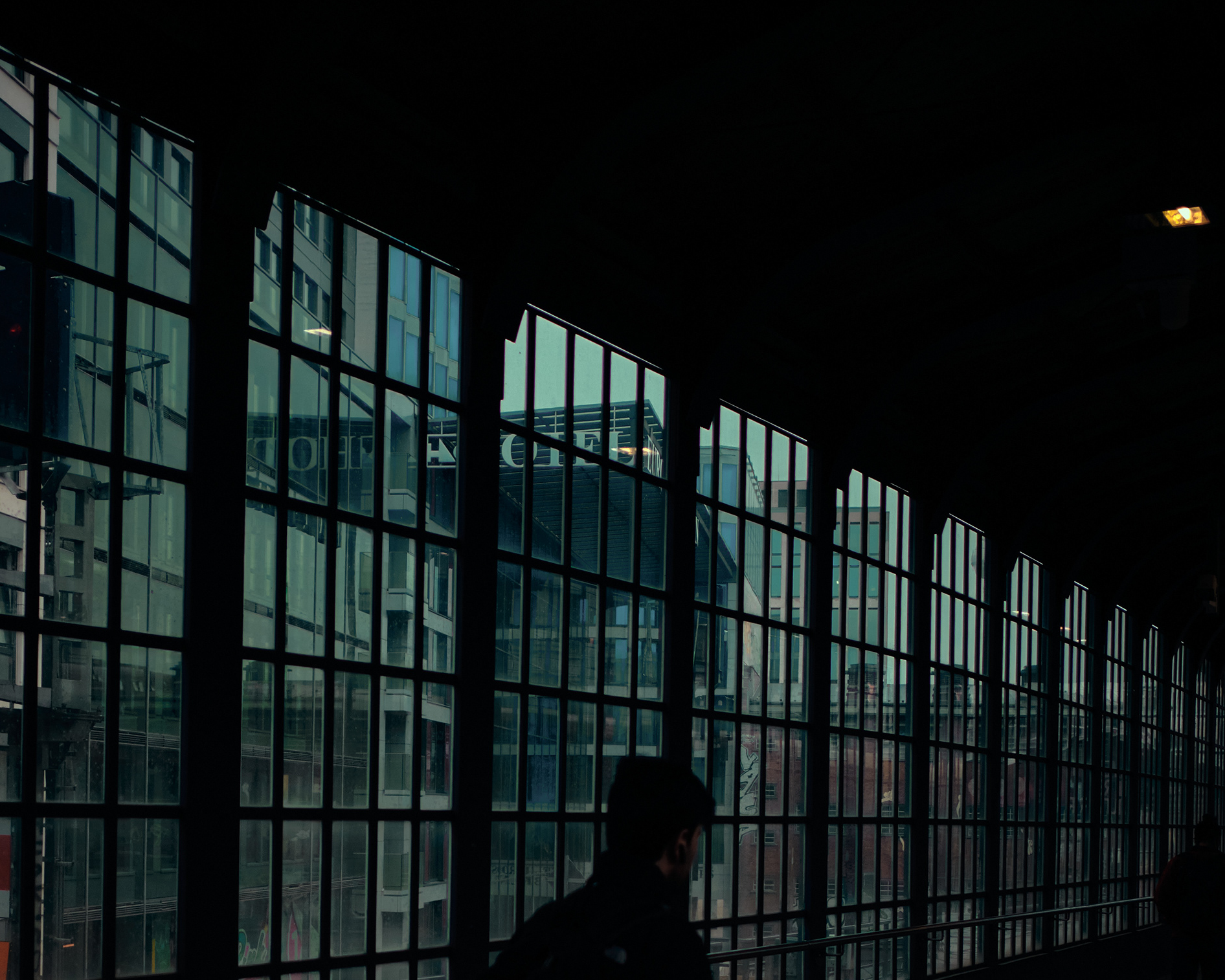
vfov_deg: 29.4
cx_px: 607
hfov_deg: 37.3
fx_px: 1813
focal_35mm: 50
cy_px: 814
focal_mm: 23
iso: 1250
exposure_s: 1/2000
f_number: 2
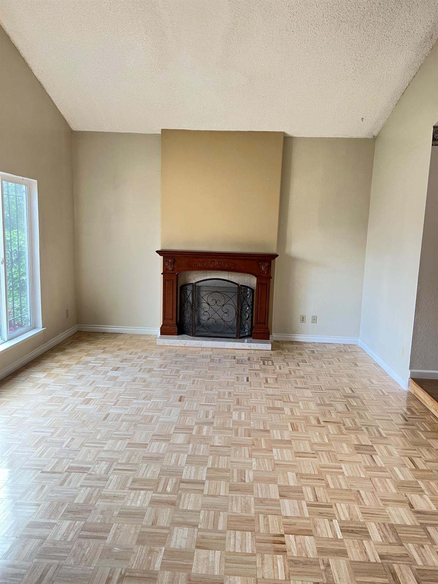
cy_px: 292
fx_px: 439
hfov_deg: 53.1
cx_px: 219
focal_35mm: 26
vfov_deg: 67.3
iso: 125
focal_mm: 5.7
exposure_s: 1/73
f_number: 1.5
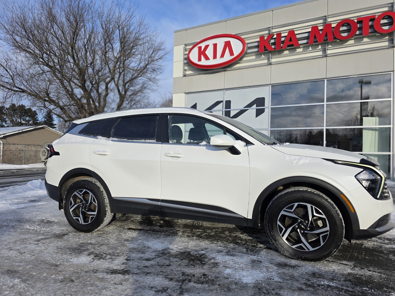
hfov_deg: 73.9
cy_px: 148
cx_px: 198
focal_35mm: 23
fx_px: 262
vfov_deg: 58.9
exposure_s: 1/4145
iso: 80
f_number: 1.7
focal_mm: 6.3
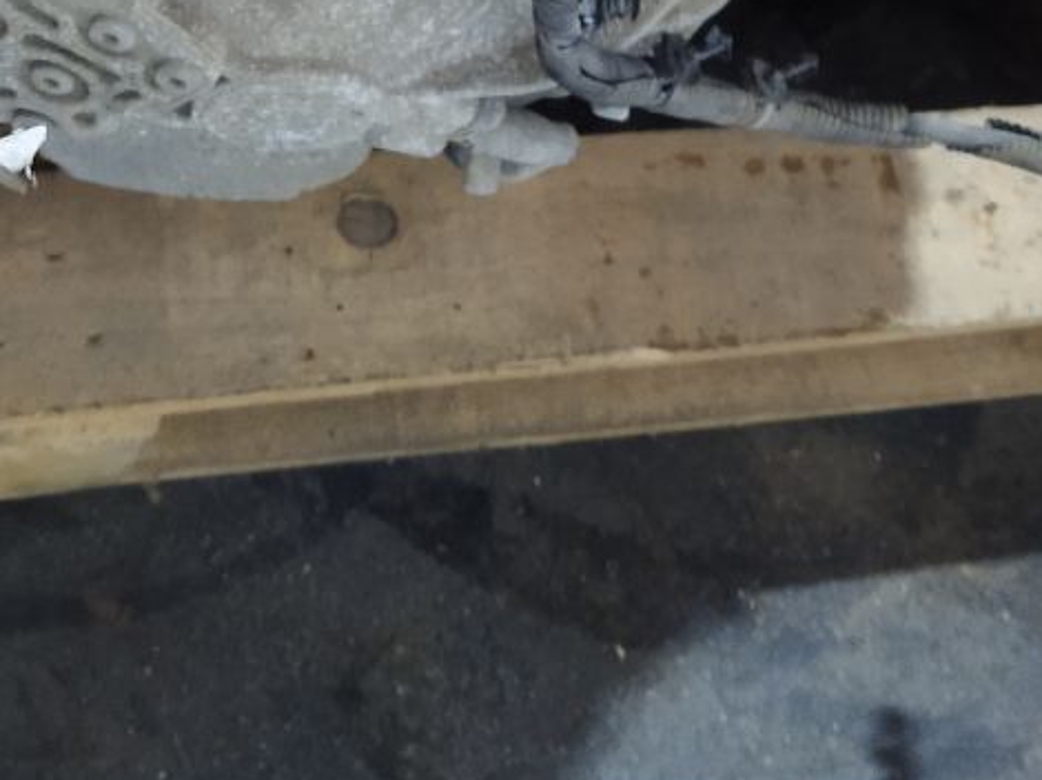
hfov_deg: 28.2
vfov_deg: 19.9
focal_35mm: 69
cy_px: -184
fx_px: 2076
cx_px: 479
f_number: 1.79
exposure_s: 1/33
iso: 306
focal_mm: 4.71
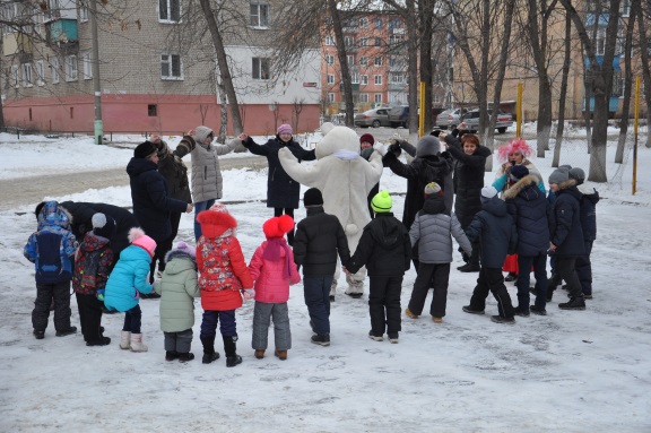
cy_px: 216
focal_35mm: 51
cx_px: 326
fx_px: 921
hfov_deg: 38.9
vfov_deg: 26.4
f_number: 4.2
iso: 450
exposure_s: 1/125
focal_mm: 34
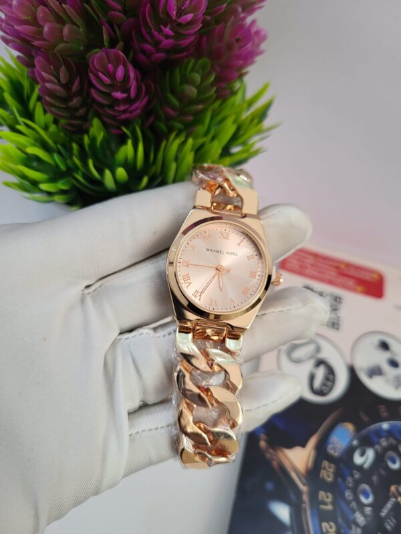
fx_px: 402
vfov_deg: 67.3
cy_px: 267
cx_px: 200
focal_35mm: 26
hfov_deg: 53.1
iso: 200
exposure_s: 1/60
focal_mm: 5.4
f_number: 1.8
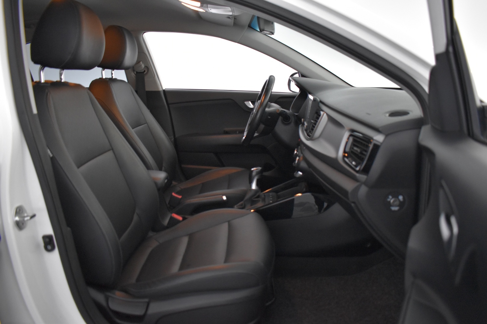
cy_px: 162
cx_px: 244
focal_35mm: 27
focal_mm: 18
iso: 2800
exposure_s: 1/60
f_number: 3.5
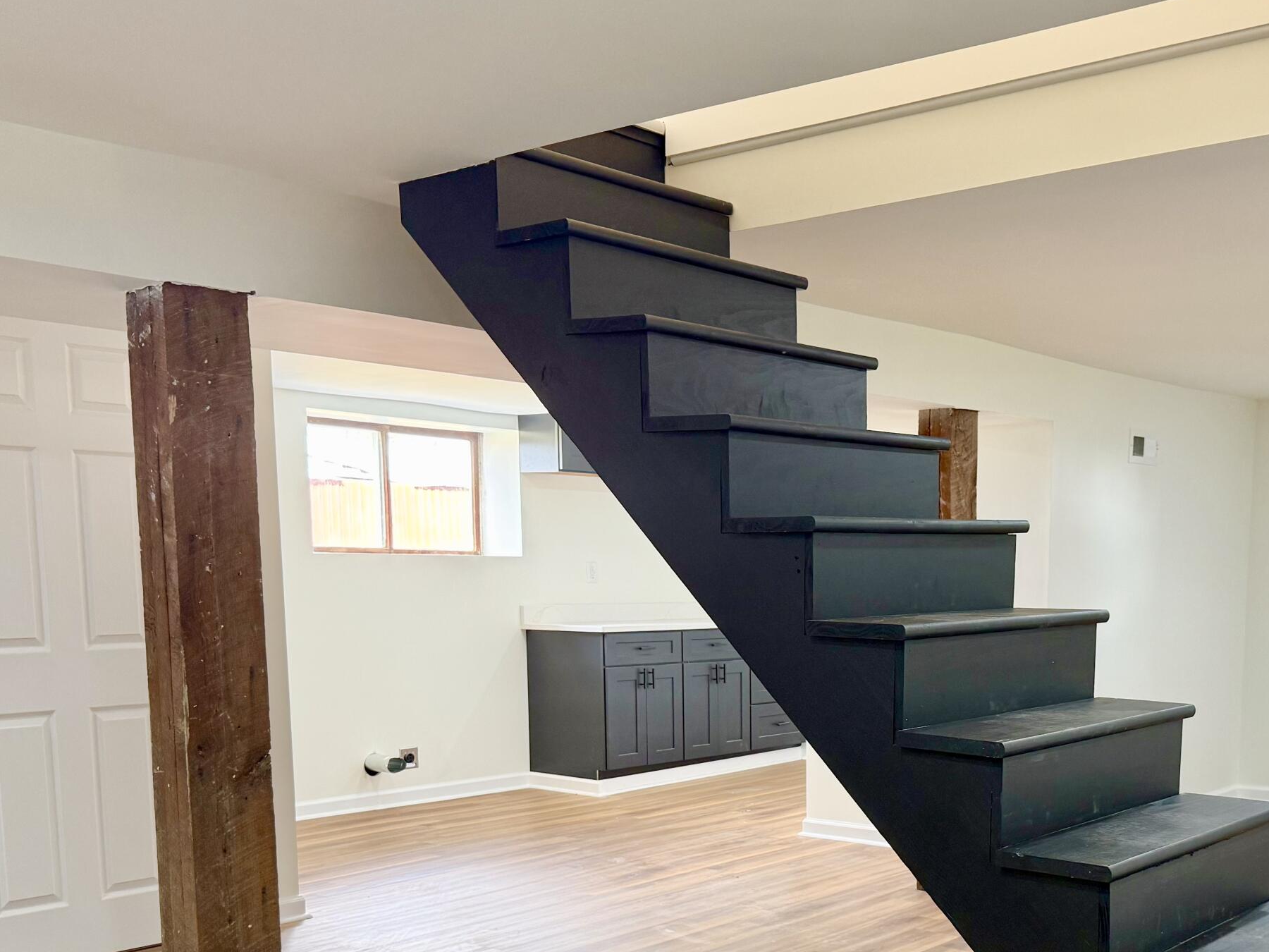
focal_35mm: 40
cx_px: 820
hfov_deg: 46.2
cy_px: 764
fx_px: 1466
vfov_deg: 34.8
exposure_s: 1/60
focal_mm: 6.76
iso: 160
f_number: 1.78
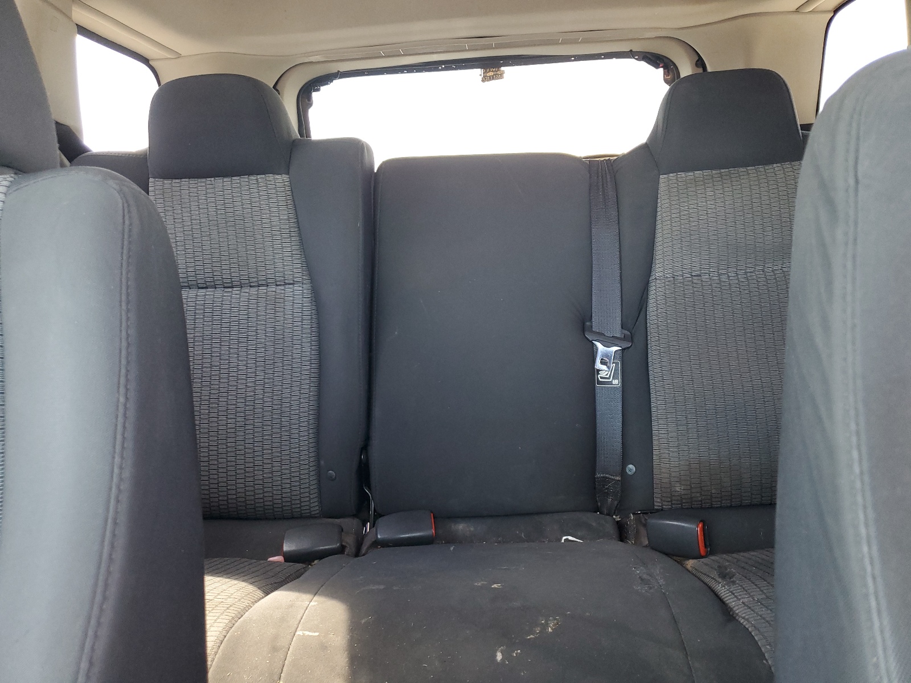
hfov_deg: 67.3
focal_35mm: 26
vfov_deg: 53.1
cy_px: 342
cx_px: 456
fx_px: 684
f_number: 1.5
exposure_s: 1/60.2
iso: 130
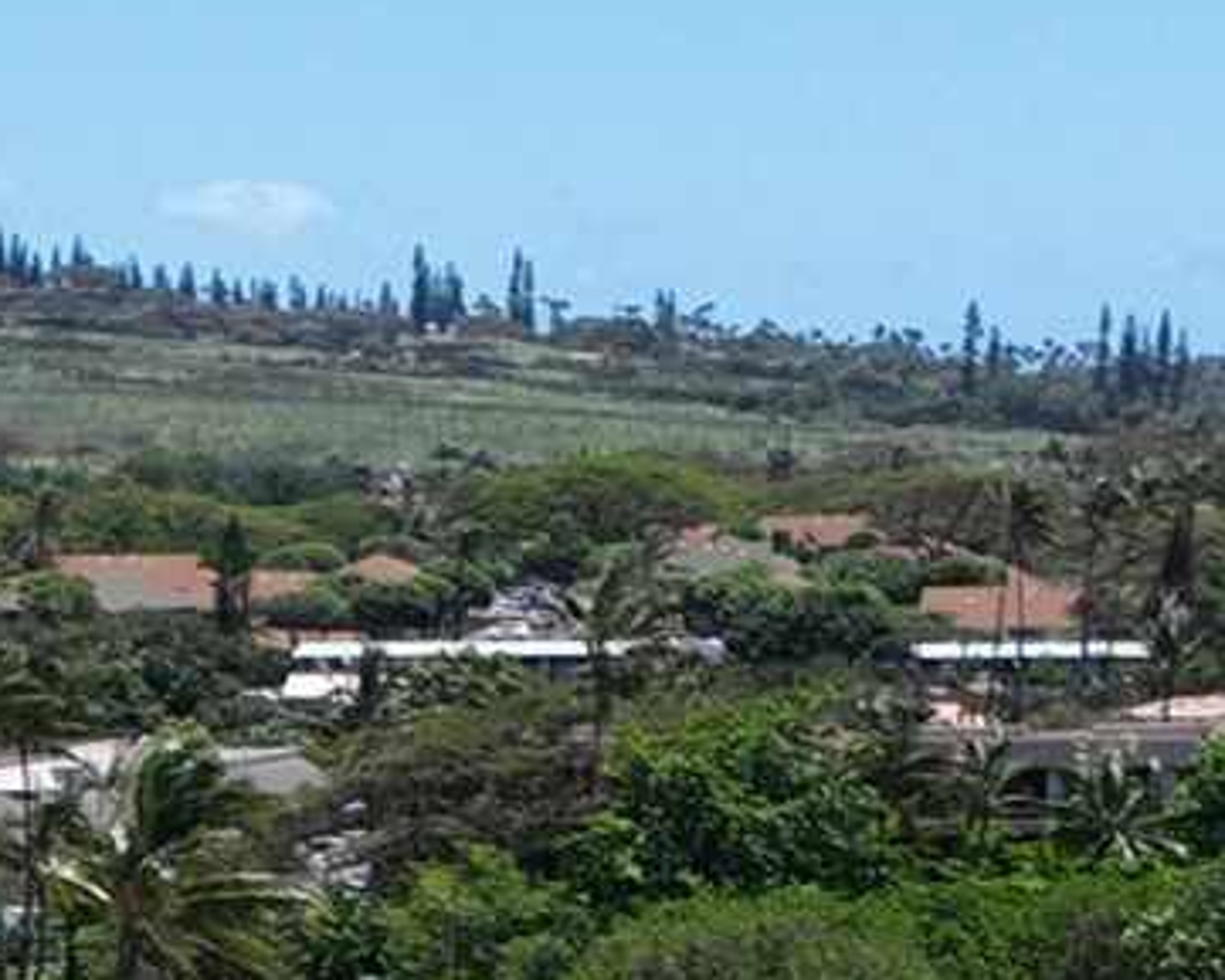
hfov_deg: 9.7
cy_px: 2725
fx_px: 7217
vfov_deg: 7.1
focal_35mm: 199
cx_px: 197
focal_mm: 12.29
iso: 100
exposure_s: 1/1600
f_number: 2.8
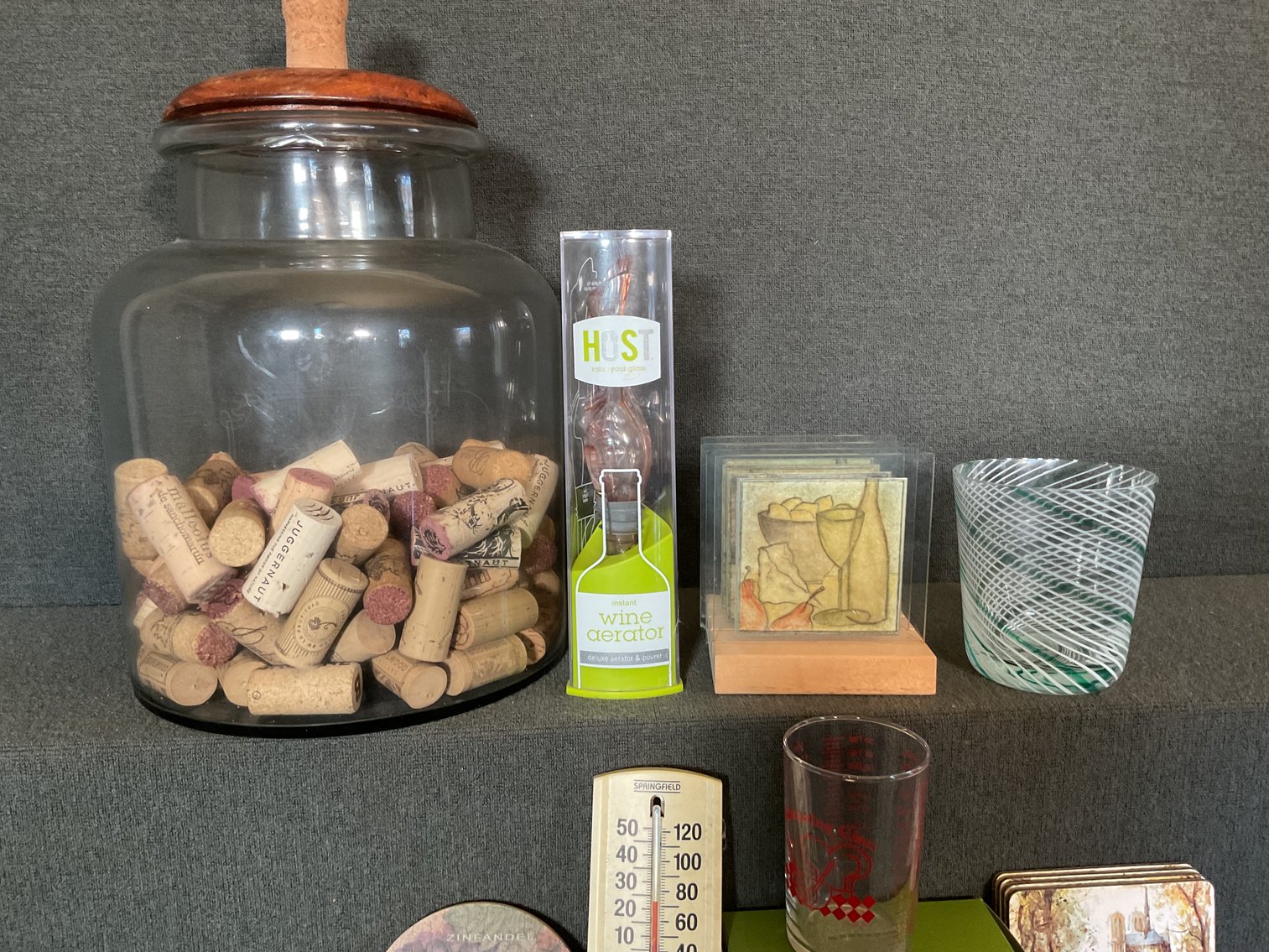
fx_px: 1063
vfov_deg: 48.2
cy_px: 476
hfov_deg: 61.7
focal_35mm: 29
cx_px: 634
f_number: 1.8
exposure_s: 1/50
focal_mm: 3
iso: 250
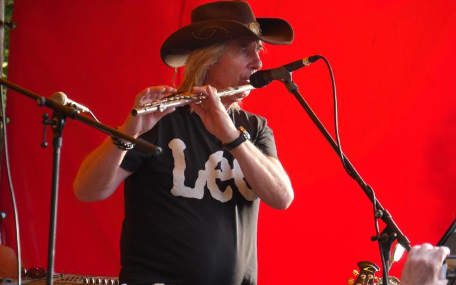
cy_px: 147
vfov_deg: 4.1
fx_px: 3939
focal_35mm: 317
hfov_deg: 6.6
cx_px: 211
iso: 1600
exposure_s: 1/250
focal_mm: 131
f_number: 5.8
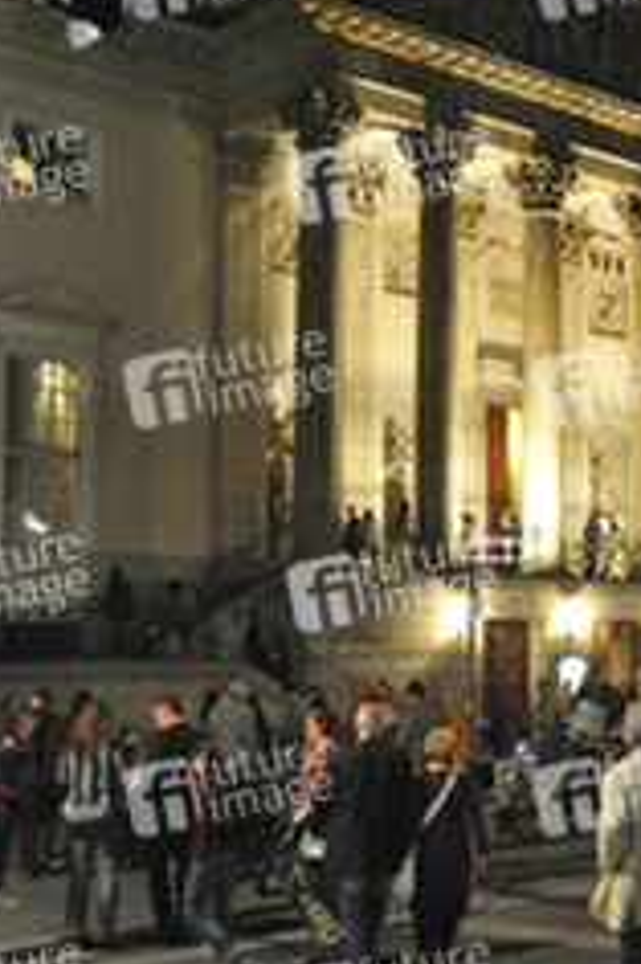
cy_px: 482
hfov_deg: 20.0
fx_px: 1738
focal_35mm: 65
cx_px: 692
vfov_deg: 31.0
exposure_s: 1/40
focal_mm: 34
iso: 6400
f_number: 5
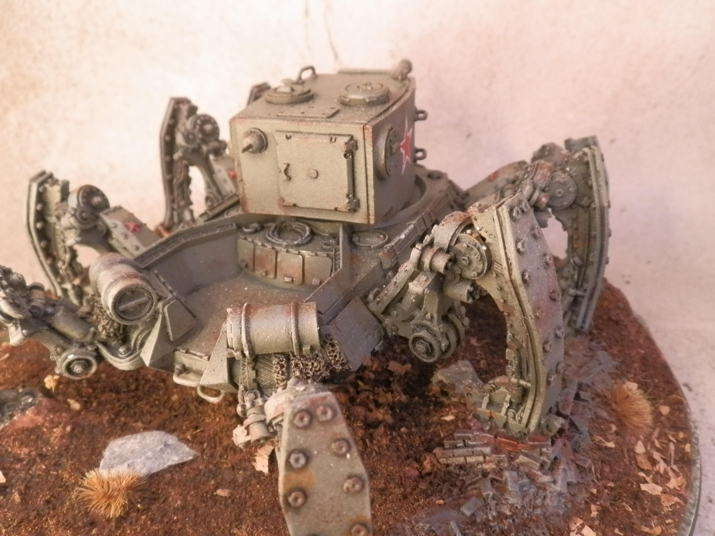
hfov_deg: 63.4
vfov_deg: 49.7
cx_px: 358
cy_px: 268
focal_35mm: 28
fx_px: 578
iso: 400
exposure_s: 1/60
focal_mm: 5
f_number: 3.1
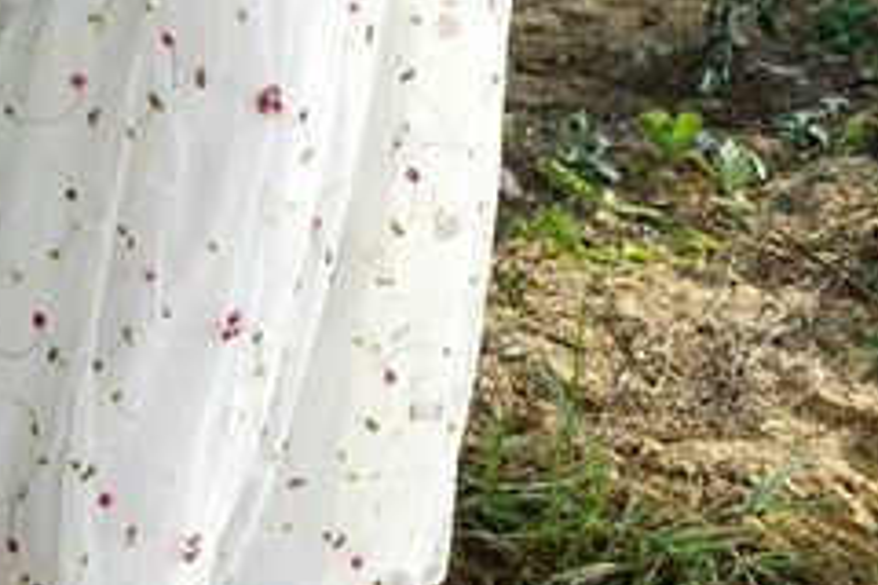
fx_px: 4755
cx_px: 585
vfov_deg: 6.8
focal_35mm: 195
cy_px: -528
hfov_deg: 10.5
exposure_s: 1/80
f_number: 9
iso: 100
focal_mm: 39
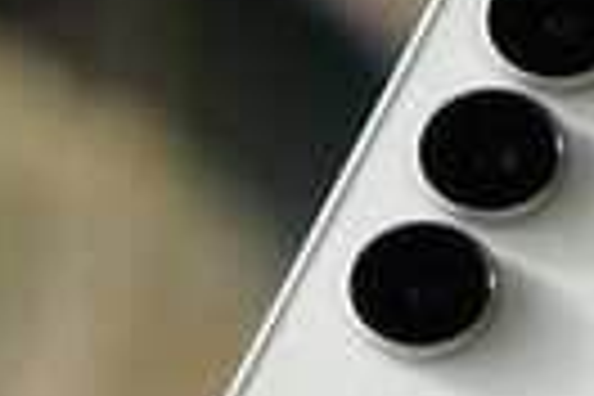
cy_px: 792
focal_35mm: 474
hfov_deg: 4.3
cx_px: 1102
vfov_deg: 2.9
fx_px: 7820
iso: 100
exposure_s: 1/250
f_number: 4
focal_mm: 65
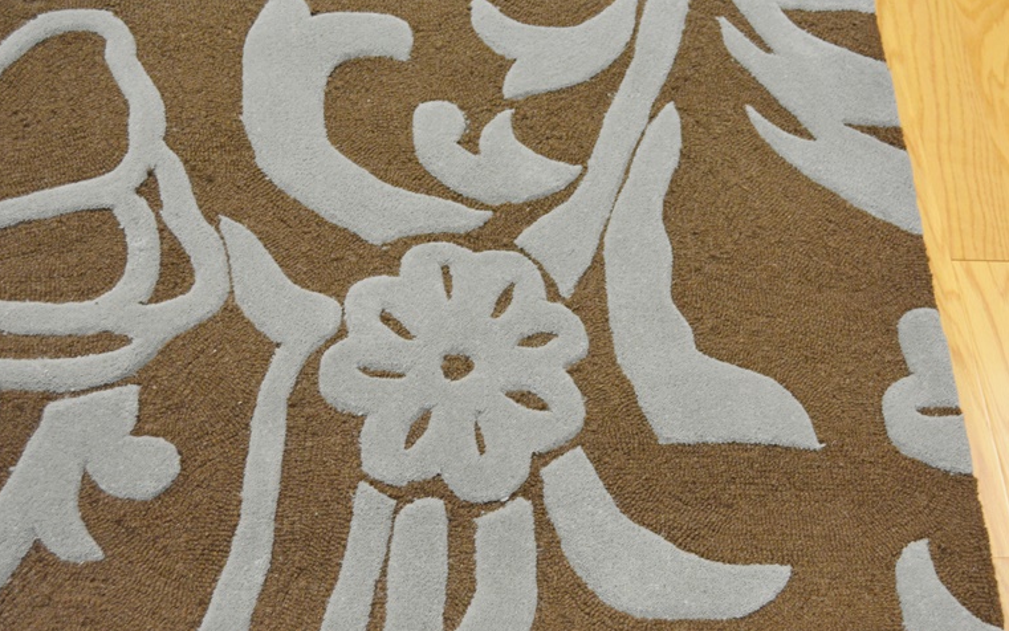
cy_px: 390
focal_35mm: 47
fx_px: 1293
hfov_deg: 42.6
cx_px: 487
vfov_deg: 27.4
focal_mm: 26
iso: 800
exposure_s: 1/40
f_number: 4.2
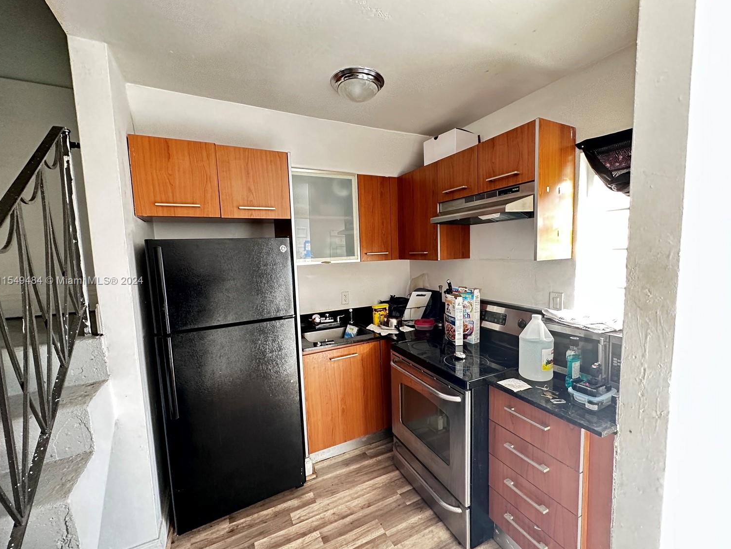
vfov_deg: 81.7
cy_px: 281
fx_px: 317
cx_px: 378
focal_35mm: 15
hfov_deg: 98.1
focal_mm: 2.22
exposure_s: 1/80
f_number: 2.2
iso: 320
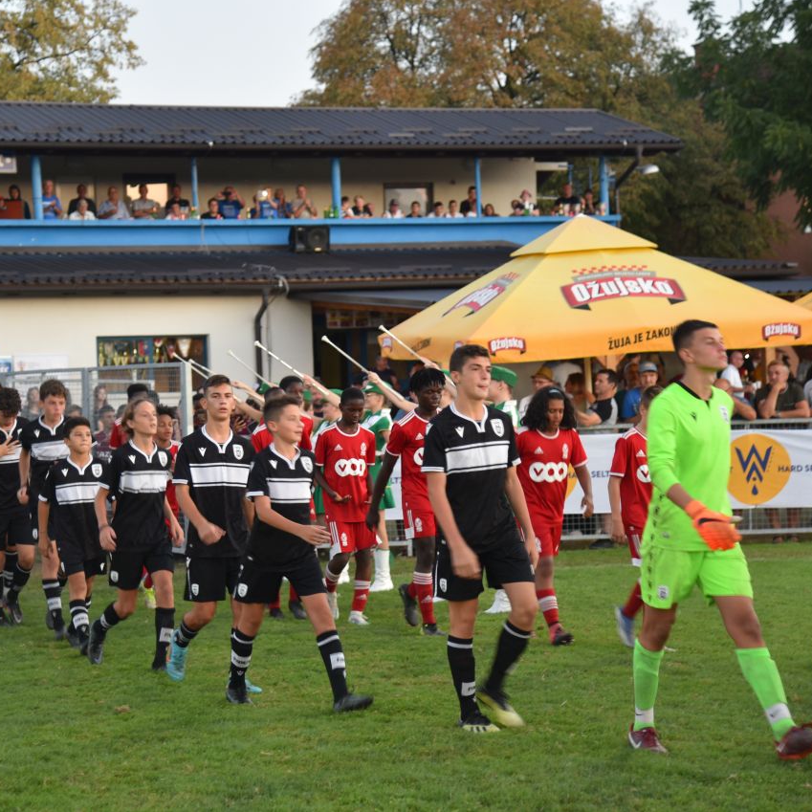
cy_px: 405
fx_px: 2654
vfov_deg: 17.4
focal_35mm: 100
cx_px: 329
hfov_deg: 17.4
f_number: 4
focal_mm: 78
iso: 560
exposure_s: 1/60
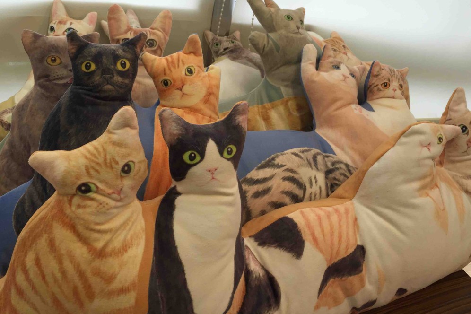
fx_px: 406
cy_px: 136
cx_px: 235
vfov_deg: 42.2
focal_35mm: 31
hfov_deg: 60.3
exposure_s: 1/119
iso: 32
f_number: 2.2
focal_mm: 4.15
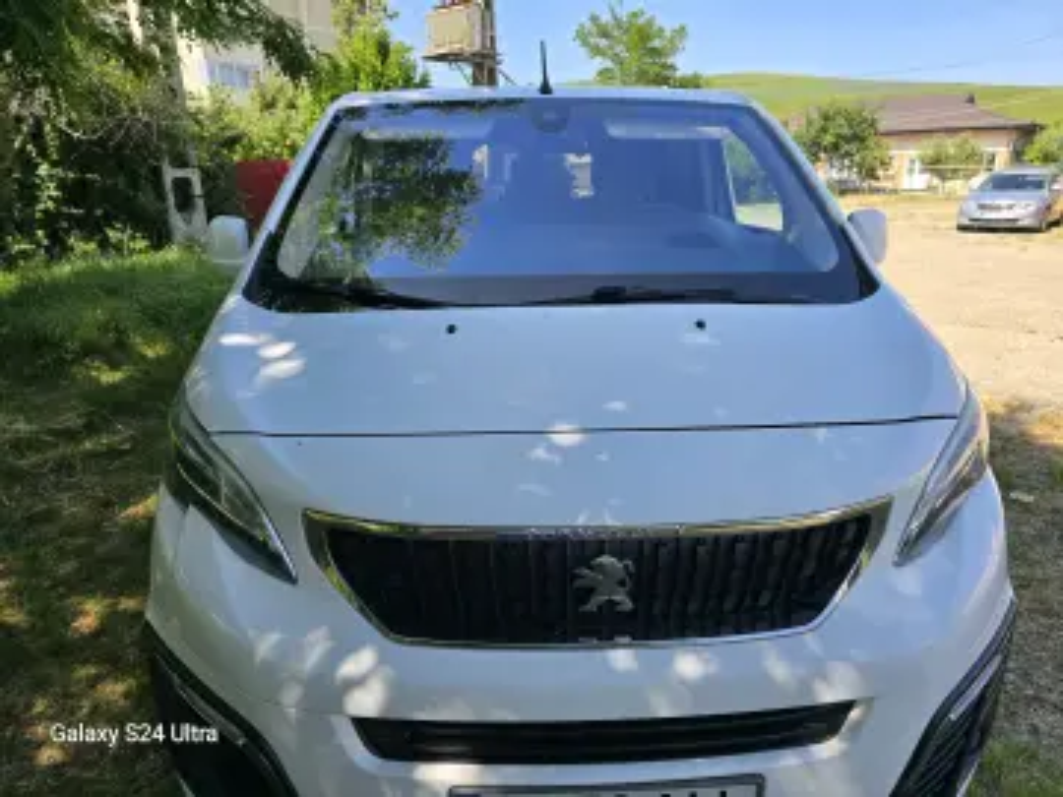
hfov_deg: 73.9
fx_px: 706
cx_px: 532
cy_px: 398
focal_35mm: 23
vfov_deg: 58.9
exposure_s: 1/320
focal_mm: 6.3
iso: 12
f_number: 1.7
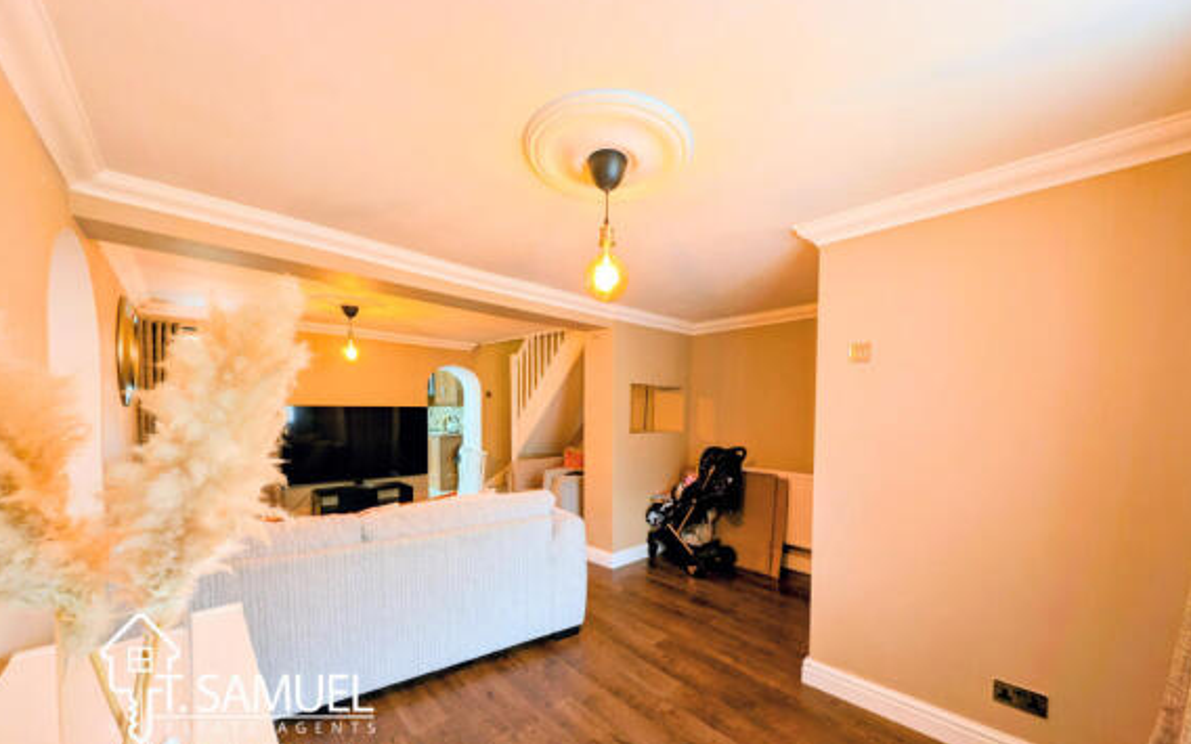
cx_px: 600
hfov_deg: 109.4
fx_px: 422
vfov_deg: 82.3
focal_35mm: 13
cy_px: 429
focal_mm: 2.23
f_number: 1.95
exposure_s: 1/15.5
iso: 38
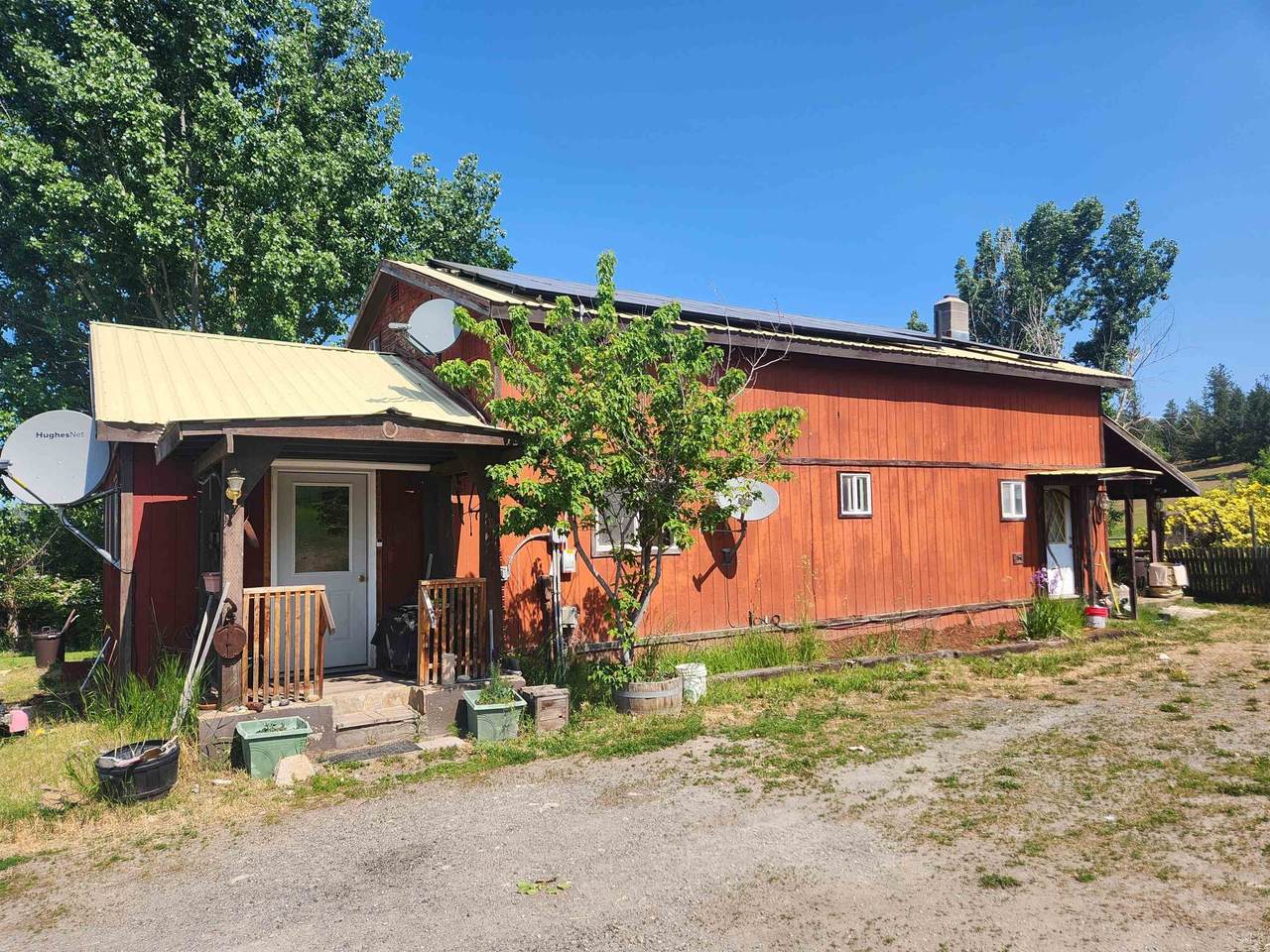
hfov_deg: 73.9
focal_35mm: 23
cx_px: 635
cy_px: 476
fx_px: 844
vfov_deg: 58.9
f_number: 1.8
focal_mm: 5.4
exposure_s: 1/1235
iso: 20
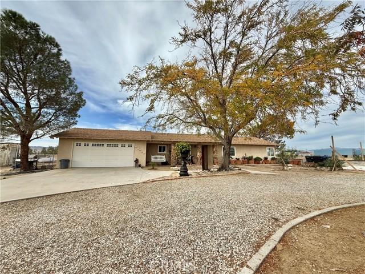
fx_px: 148
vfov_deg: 85.7
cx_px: 182
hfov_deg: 102.1
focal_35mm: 14
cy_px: 137
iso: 50
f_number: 2.2
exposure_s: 1/1745
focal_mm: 2.22
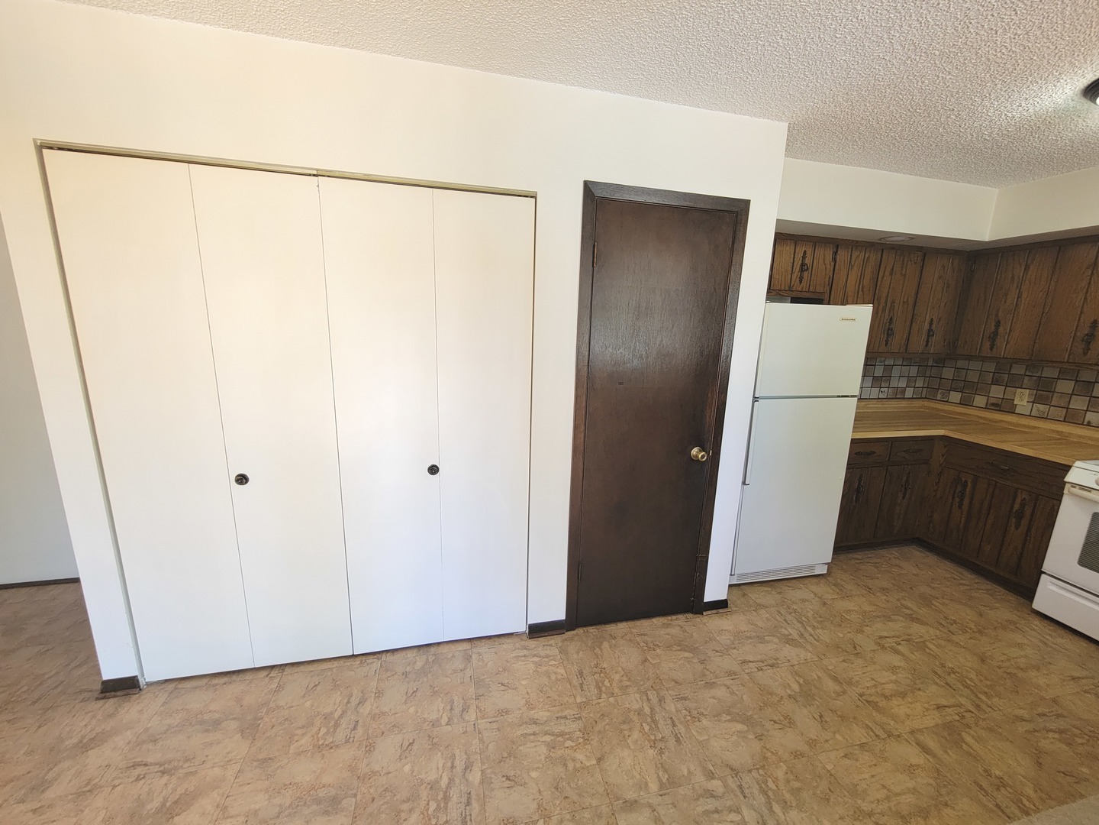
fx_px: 413
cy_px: 412
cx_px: 550
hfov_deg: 106.2
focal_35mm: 13
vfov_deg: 89.9
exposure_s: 1/60
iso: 100
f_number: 2.2
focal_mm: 2.2
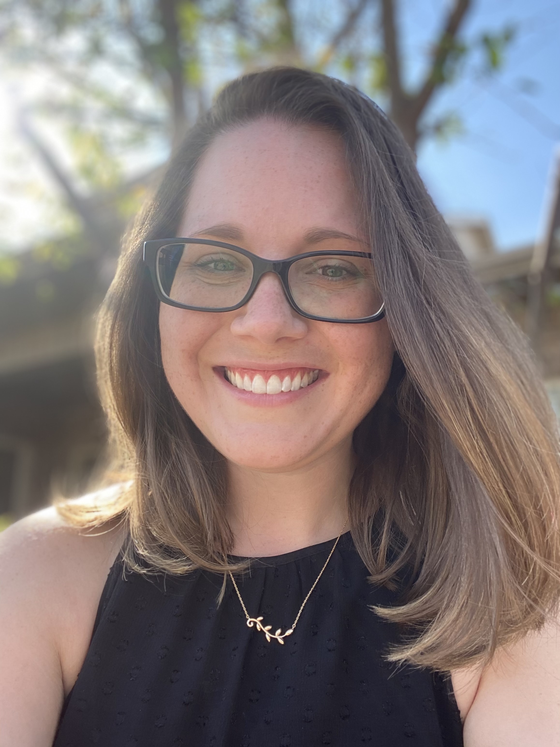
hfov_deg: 46.8
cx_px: 280
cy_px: 374
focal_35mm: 30
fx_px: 647
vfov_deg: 60.0
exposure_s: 1/188
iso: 25
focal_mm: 2.71
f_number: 2.2
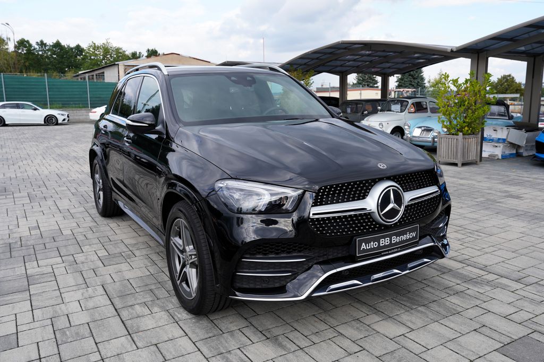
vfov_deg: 43.6
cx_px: 272
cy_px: 181
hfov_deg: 61.9
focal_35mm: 30
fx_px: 453
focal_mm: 30
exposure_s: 1/125
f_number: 5.6
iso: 100
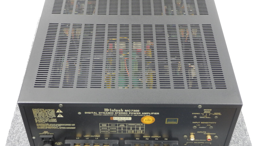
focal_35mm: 55
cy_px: 66
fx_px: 378
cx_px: 129
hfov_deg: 37.9
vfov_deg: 21.8
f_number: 3.5
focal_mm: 10.7
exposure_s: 1/20
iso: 400
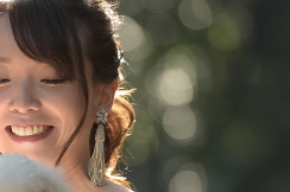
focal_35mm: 590
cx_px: -131
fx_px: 4746
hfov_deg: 3.5
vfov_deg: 2.3
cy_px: 201
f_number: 4
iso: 200
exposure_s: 1/125
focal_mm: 180
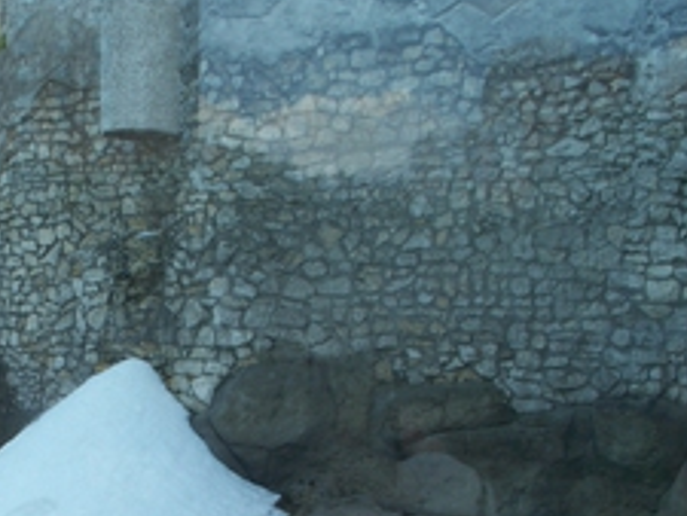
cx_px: 125
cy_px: 479
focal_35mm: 72
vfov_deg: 20.0
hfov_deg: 26.5
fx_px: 1430
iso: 64
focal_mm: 7.54
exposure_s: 1/400
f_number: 2.8
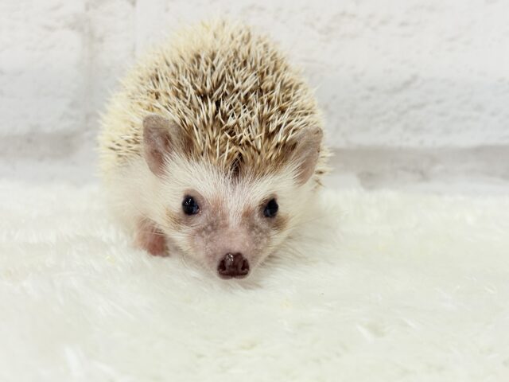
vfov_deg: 28.0
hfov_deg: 36.8
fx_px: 765
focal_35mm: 52
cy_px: 191
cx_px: 254
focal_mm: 5.96
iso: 50
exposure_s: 1/50
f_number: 1.6
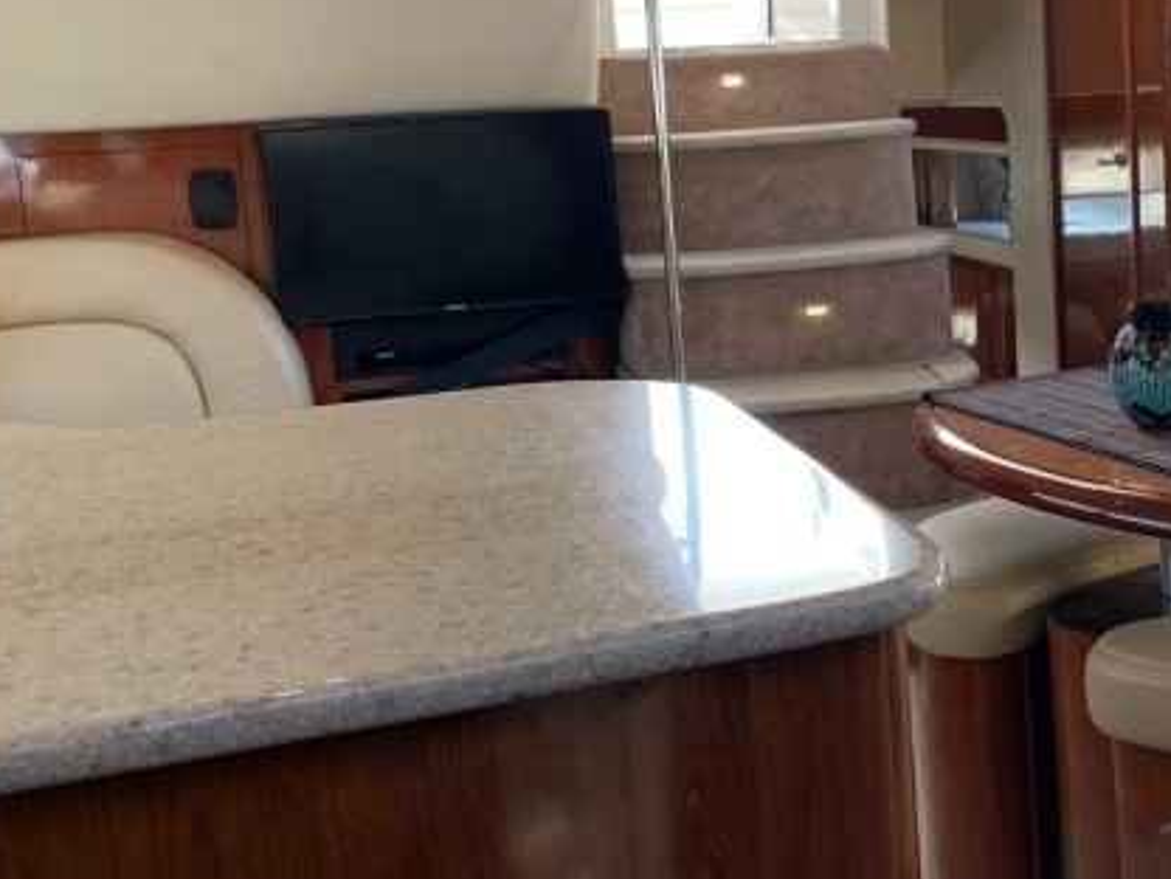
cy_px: 327
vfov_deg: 29.0
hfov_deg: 36.7
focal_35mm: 50
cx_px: 957
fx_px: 1691
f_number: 1.8
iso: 100
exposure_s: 1/66
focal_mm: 4.25
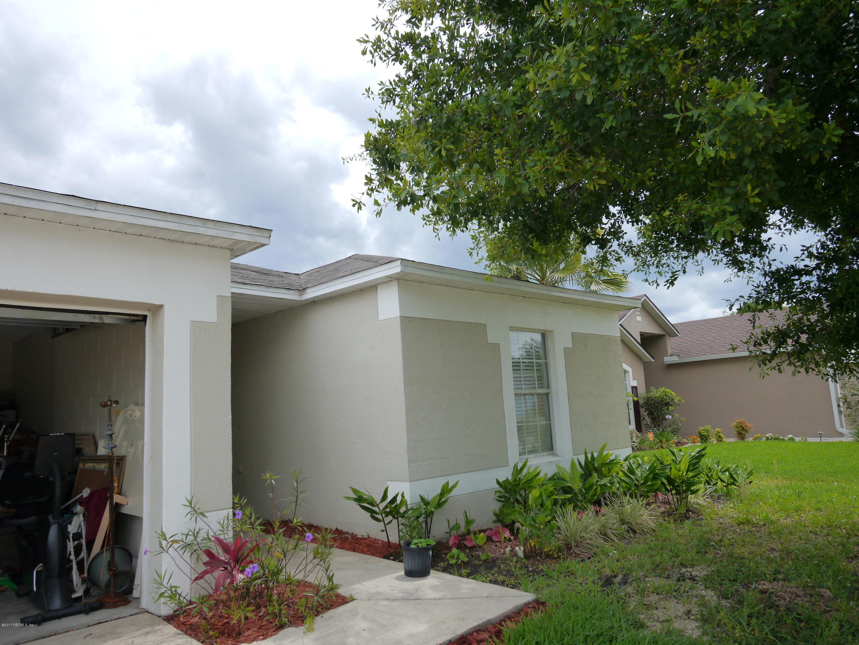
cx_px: 430
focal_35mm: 26
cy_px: 322
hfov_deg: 67.3
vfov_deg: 53.1
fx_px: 645
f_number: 4.5
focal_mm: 13
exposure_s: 1/1000
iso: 160
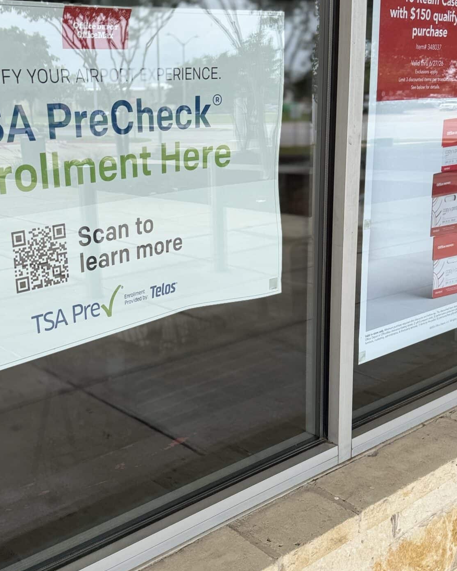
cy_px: 293
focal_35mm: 43
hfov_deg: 34.8
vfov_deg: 42.9
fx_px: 727
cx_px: 190
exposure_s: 1/1292
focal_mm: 6.76
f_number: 1.78
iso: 80
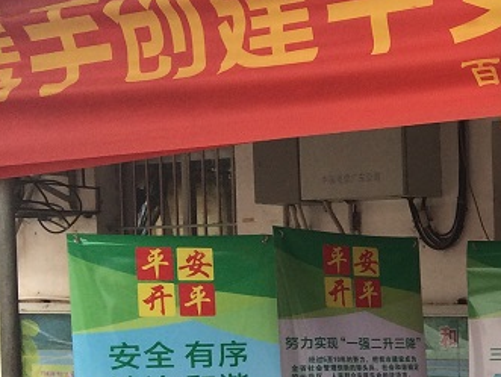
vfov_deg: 14.5
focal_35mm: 100
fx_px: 1449
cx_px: 864
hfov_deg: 16.7
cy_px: 393
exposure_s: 1/230
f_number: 2.2
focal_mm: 4.15
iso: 32
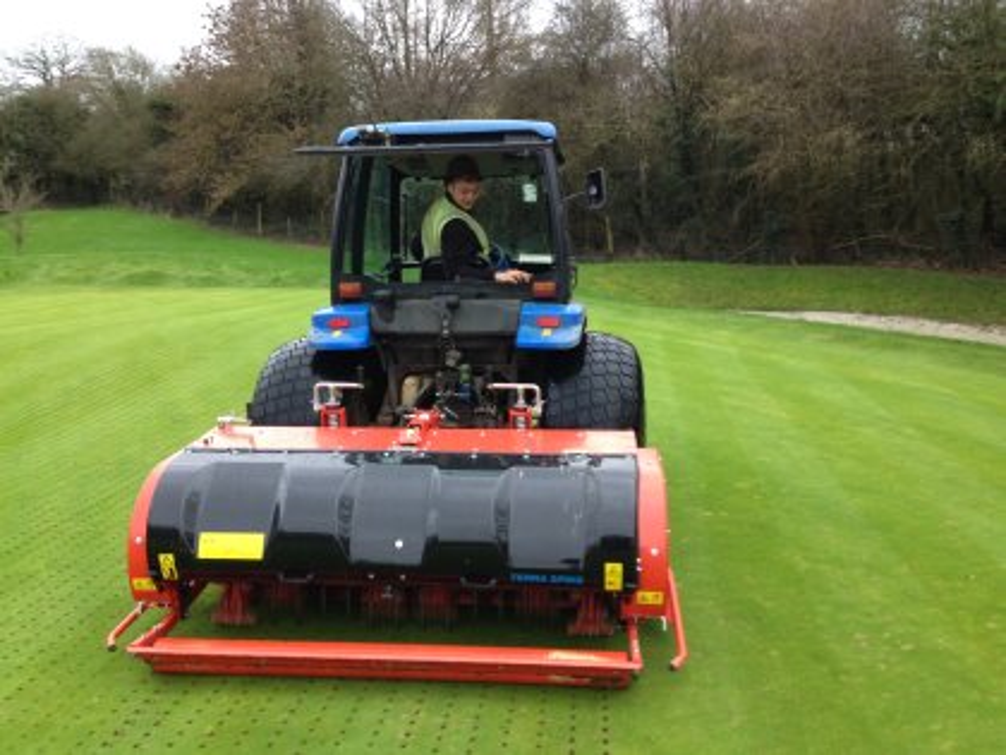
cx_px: 503
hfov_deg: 55.4
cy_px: 378
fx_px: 959
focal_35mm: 33
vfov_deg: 42.9
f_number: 2.4
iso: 50
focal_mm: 4.12
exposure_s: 1/20
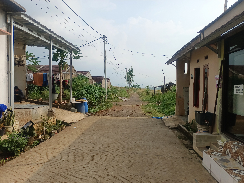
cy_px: 92
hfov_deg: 69.4
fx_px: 176
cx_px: 122
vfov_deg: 54.9
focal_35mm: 25
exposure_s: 1/585
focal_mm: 4.71
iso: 100
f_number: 1.79
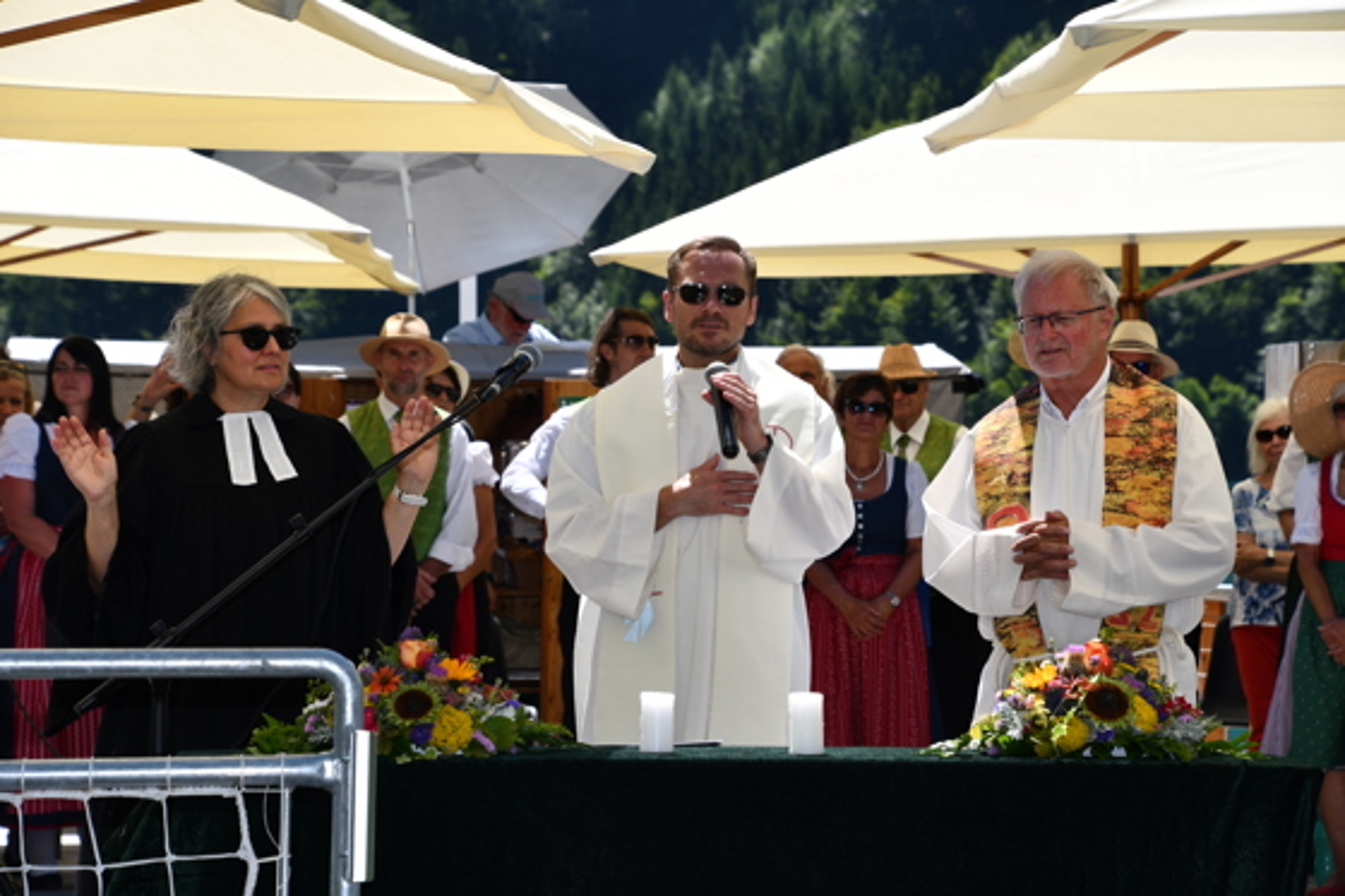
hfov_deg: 13.7
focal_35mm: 150
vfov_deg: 9.1
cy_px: 448
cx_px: 672
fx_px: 5602
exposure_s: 1/250
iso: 100
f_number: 8
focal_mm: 100
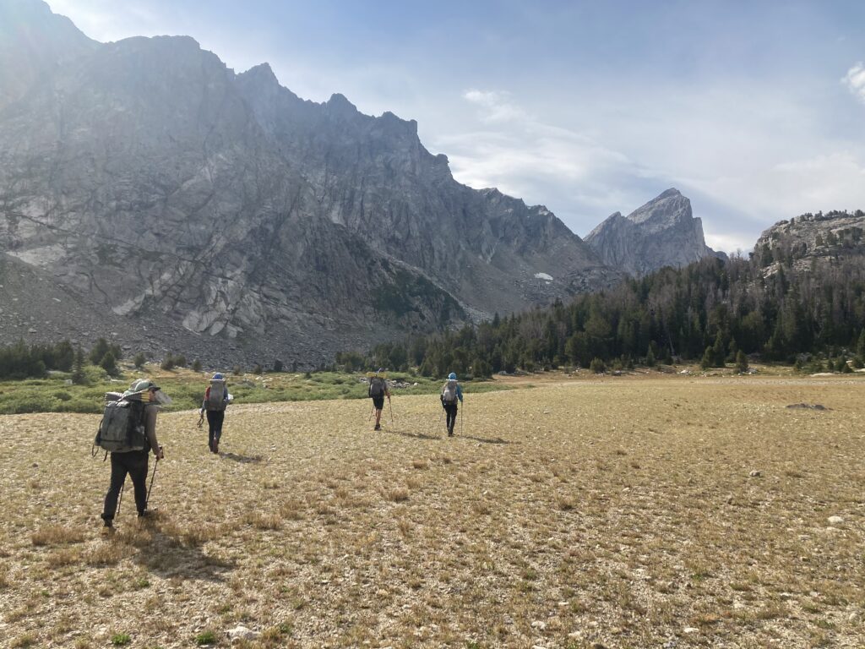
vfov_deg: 49.7
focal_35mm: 28
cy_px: 324
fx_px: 700
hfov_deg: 63.4
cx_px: 432
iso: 25
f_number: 1.8
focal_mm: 3.99
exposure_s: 1/2825
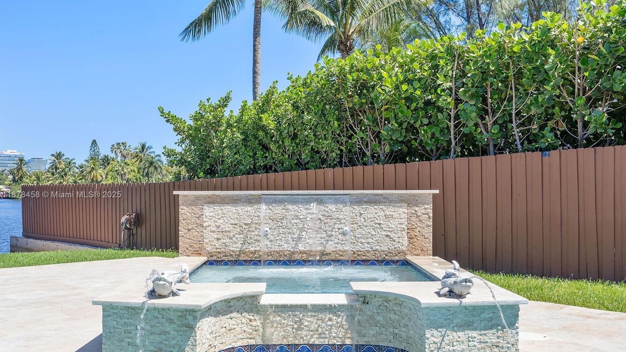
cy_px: 195
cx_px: 311
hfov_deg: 55.3
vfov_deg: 32.8
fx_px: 597
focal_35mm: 36
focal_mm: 34
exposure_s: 1/125
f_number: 10
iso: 100
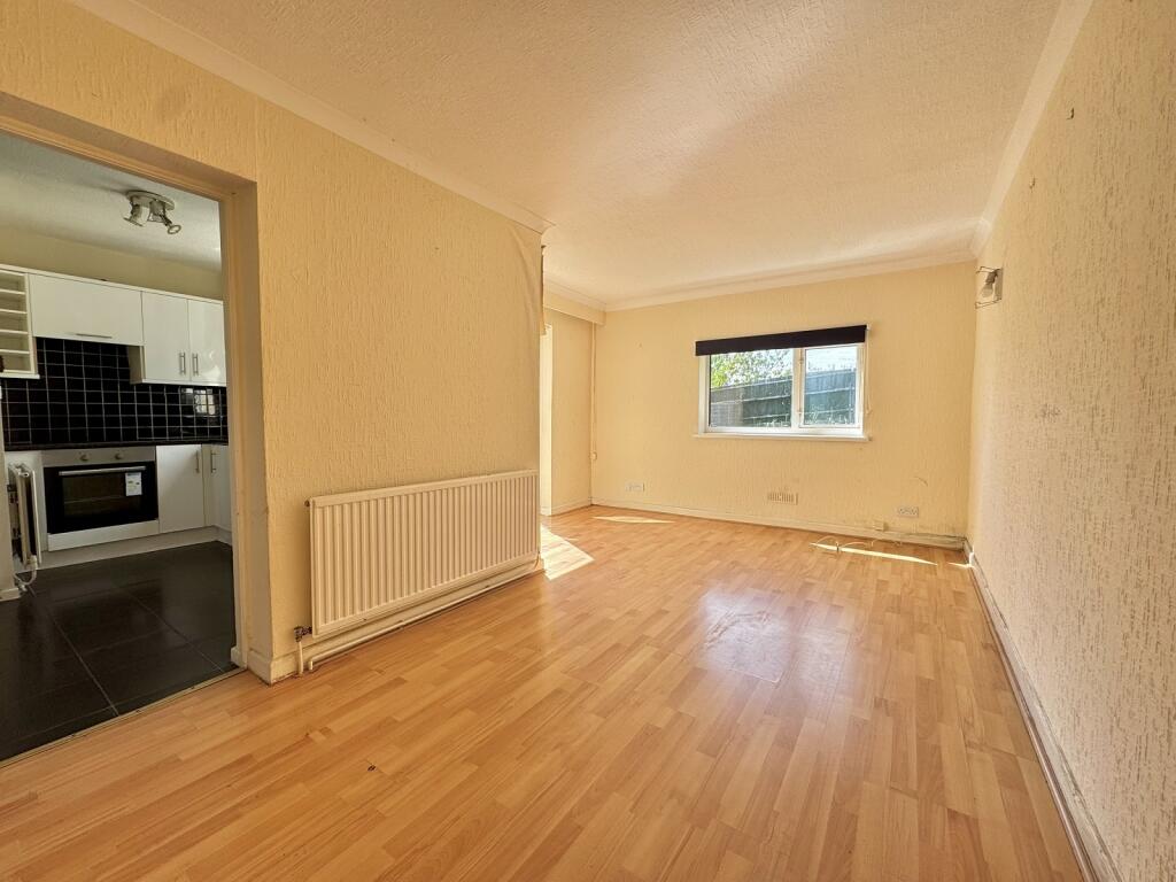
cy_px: 441
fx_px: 476
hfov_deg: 102.1
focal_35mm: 14
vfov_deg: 85.7
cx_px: 588
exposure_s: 1/209
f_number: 2.2
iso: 40
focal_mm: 2.22
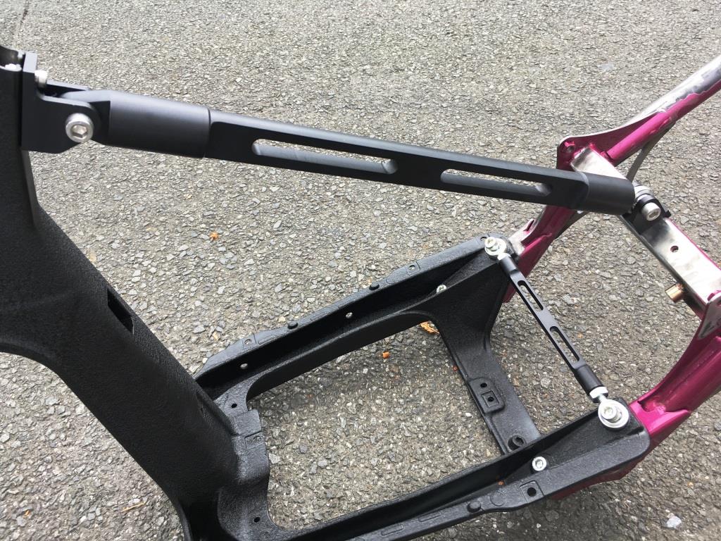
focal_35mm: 29
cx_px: 360
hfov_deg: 61.7
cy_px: 270
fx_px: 604
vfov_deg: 48.2
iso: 25
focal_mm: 4.15
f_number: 2.2
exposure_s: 1/237
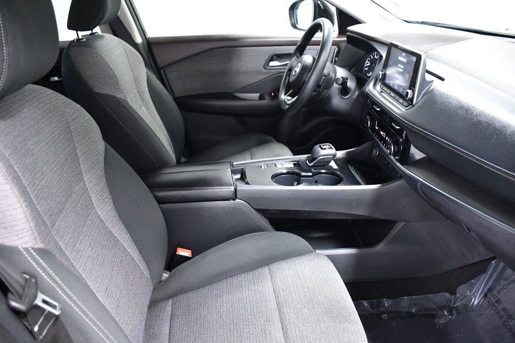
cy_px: 172
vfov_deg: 47.9
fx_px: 386
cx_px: 258
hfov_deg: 67.4
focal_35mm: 27
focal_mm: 18
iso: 2500
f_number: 3.5
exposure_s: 1/50
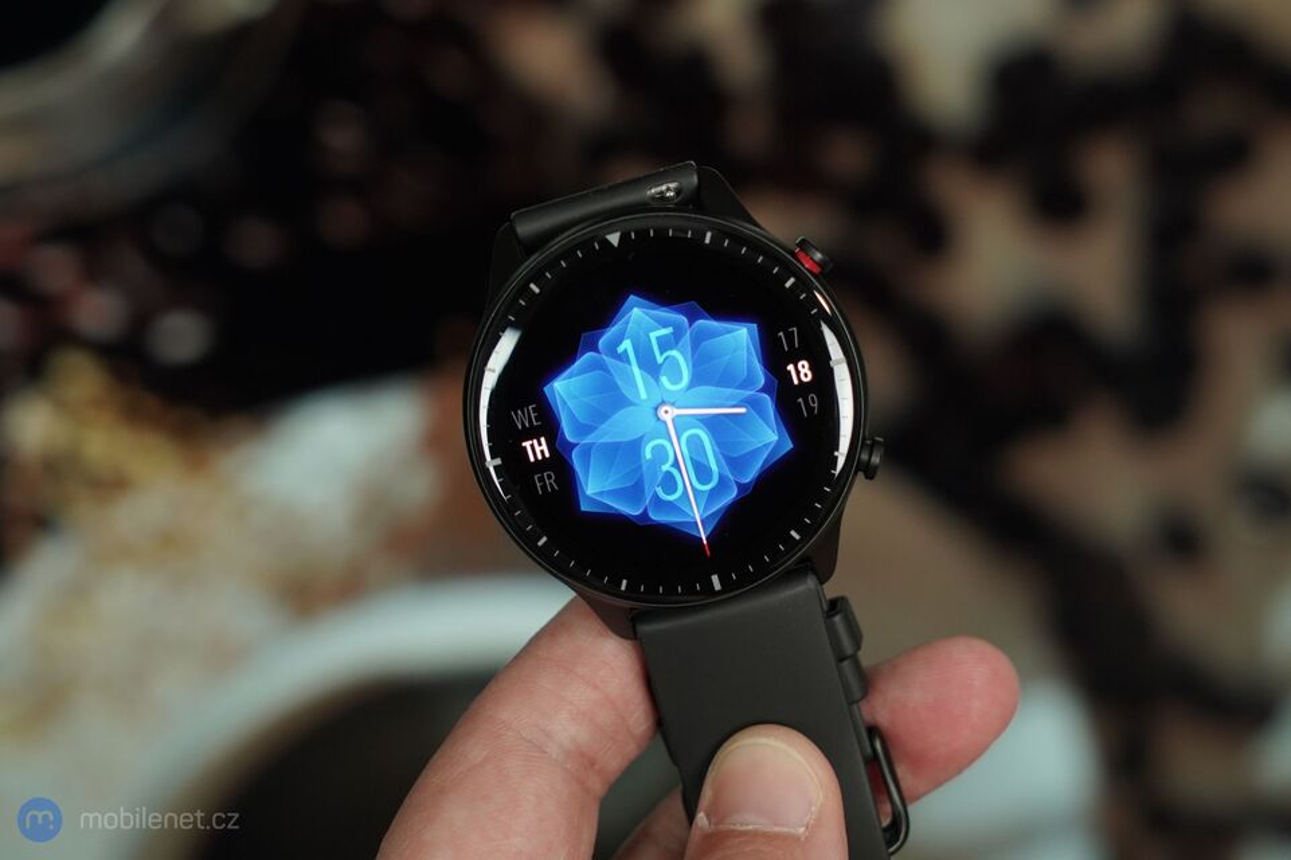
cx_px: 646
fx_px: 1864
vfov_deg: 26.0
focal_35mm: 52
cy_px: 430
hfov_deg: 38.2
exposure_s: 1/160
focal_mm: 52
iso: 1250
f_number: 5
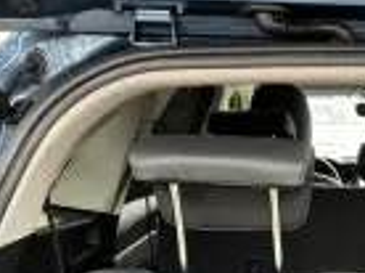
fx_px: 716
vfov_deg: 20.2
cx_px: 389
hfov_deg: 26.6
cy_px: 326
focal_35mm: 68
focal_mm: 5.96
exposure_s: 1/60
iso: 320
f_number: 1.6
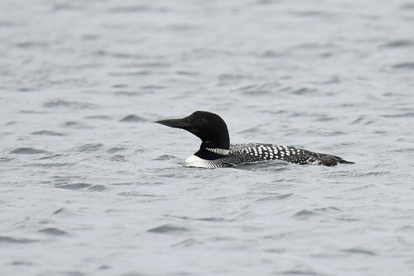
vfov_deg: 2.3
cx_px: 207
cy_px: 138
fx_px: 6899
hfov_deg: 3.4
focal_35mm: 600
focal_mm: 600
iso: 800
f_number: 8
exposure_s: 1/500
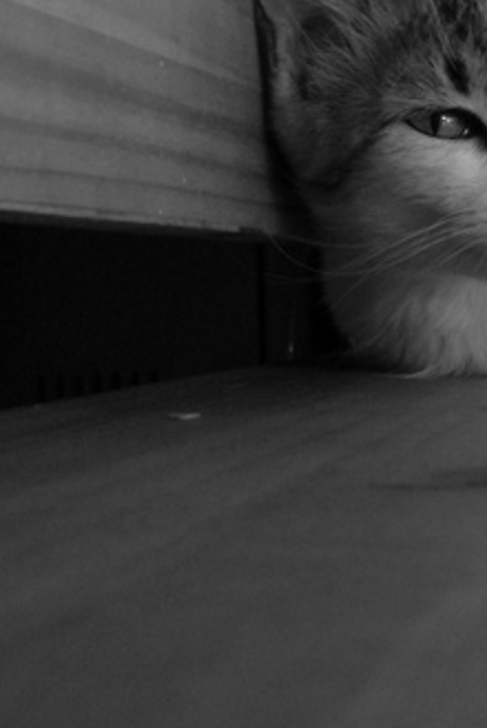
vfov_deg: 20.9
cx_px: 620
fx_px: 1944
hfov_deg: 13.8
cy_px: 135
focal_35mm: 96
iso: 160
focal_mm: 6.3
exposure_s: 1/45
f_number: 2.8
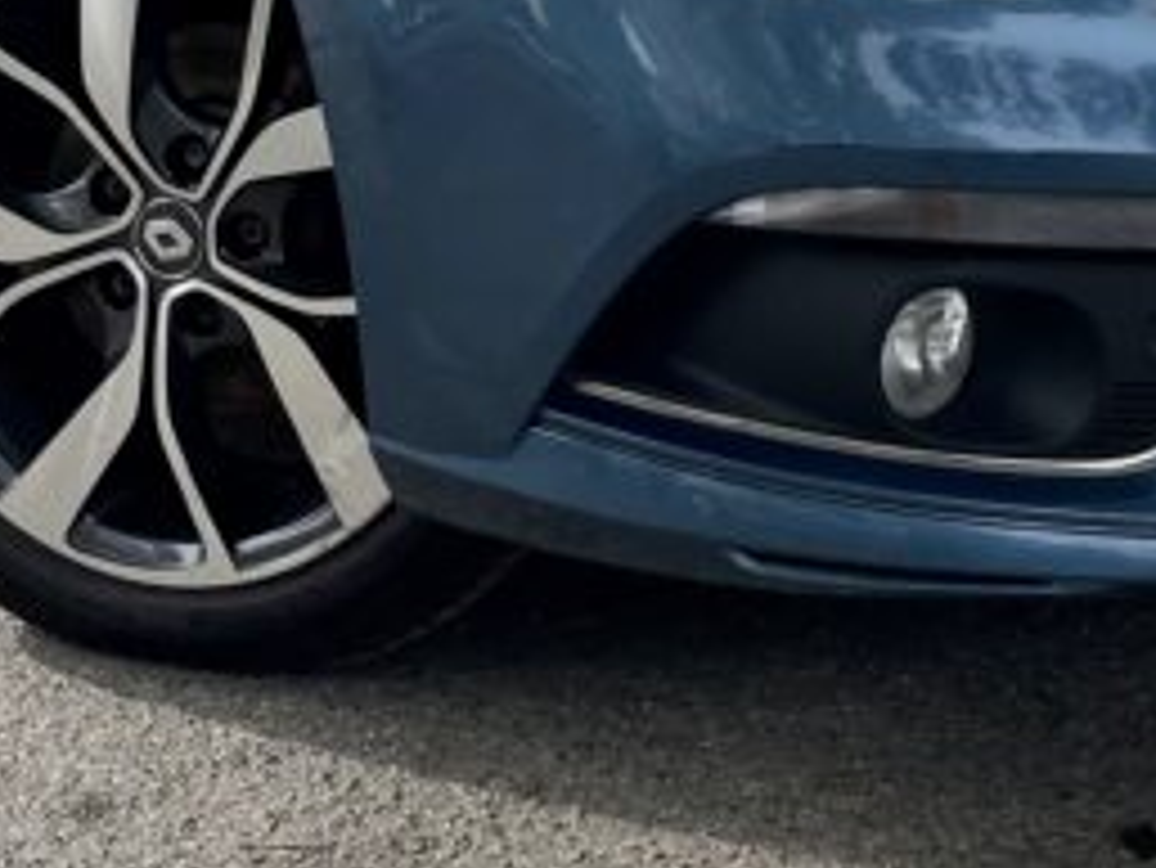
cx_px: 693
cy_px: -427
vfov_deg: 16.6
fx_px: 2706
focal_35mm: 81
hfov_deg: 24.1
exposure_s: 1/3205
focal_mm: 4.2
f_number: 1.6
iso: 32
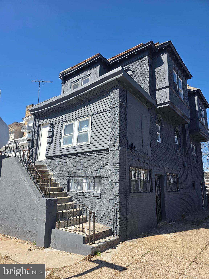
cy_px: 140
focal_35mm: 23
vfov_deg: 73.9
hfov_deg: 58.9
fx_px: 185
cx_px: 104
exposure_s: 1/3972
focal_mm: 6.3
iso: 80
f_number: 1.7
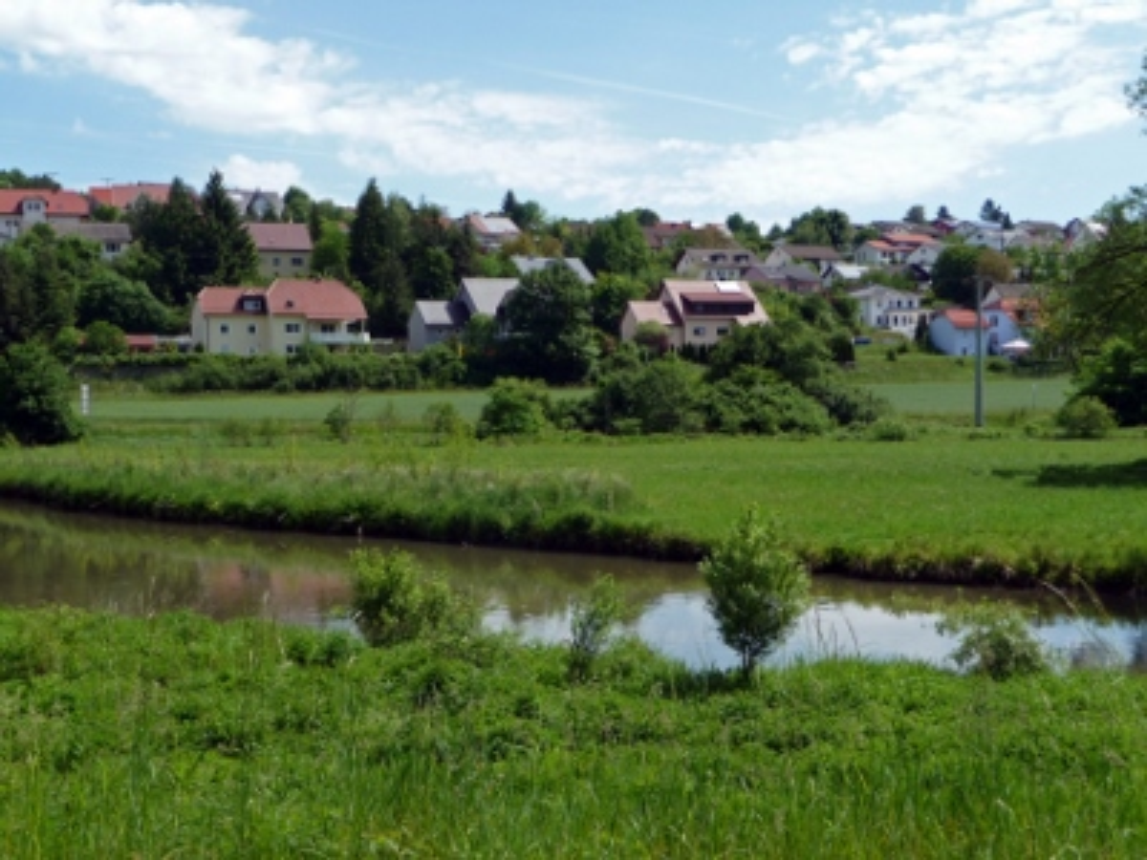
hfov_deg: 34.9
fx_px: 1822
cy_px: 430
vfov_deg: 26.6
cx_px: 574
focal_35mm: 55
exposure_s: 1/500
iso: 100
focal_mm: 9.3
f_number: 4.3
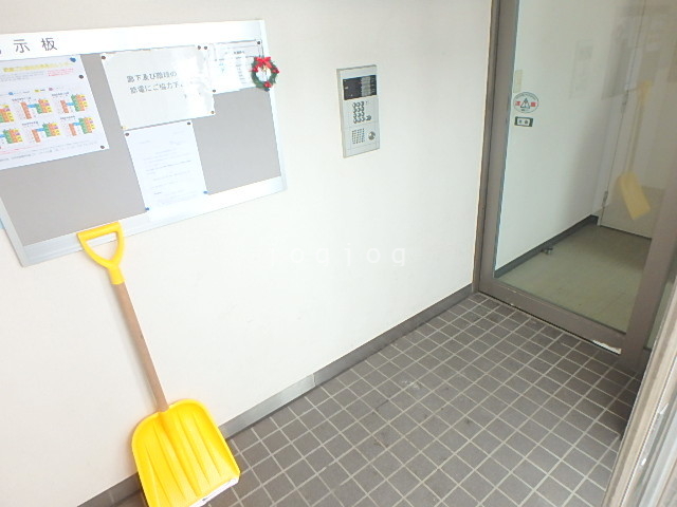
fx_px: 411
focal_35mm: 21
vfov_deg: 63.4
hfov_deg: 79.0
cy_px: 254
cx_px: 338
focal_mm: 3.7
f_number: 3.5
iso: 200
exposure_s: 1/30
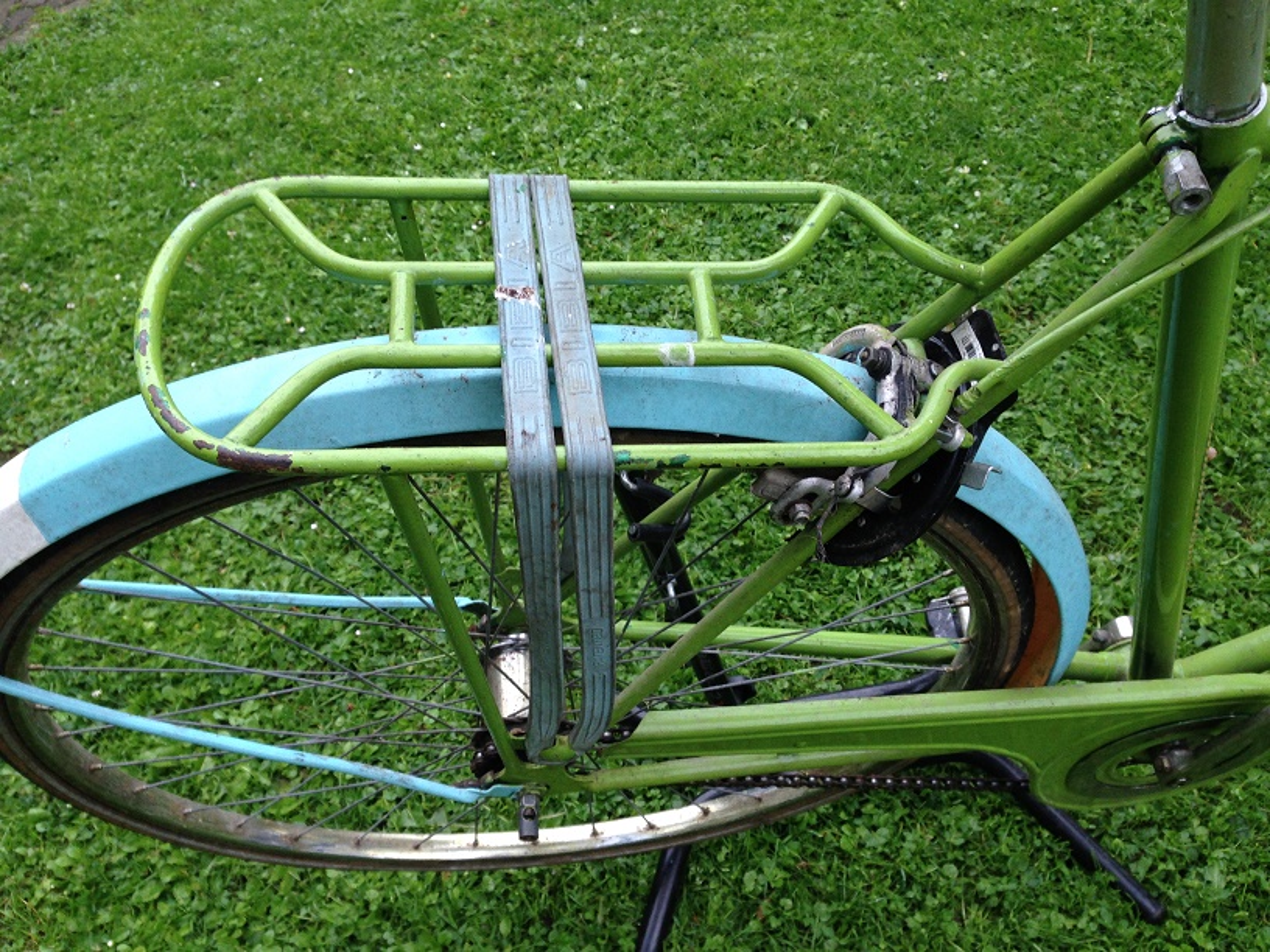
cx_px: 635
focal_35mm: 33
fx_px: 1211
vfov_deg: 42.9
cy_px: 476
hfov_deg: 55.4
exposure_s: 1/120
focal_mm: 4.12
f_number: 2.4
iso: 80
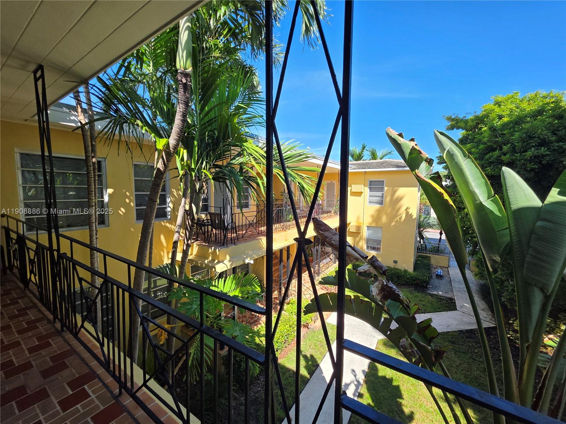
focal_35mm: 13
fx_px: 213
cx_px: 283
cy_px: 212
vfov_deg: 89.9
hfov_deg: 106.2
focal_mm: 2.2
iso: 40
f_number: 1.9
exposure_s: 1/912
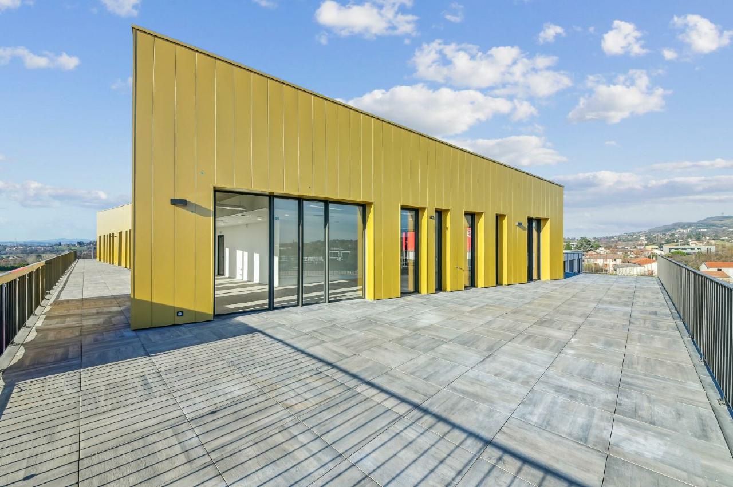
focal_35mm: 12
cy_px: 244
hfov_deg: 112.7
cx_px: 366
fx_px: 244
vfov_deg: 89.9
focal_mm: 12
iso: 320
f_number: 11
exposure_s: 1/400
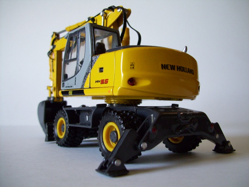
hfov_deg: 54.0
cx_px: 124
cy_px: 94
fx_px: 245
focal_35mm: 34
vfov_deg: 41.8
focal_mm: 5.7
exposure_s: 1/13
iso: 160
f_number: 2.9
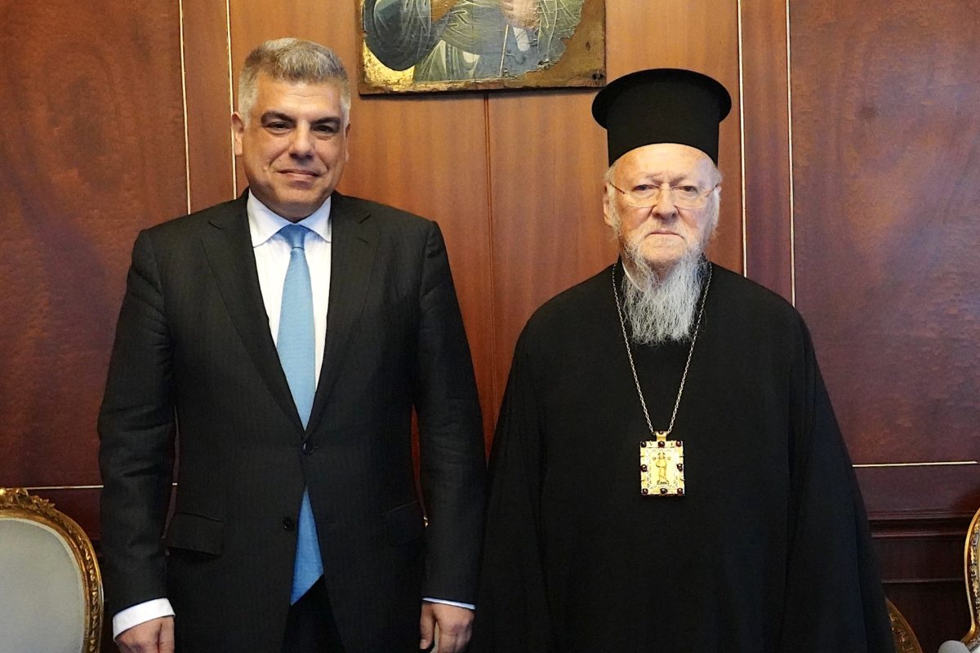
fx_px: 1007
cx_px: 490
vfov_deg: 35.9
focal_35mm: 37
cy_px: 326
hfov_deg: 51.9
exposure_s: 1/400
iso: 25600
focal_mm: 37
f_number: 8
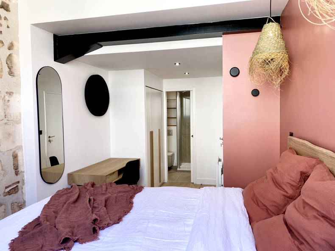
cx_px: 168
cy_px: 126
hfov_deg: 67.3
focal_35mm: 26
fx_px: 252
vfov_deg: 53.0
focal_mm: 4.25
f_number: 1.8
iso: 50
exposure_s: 1/100
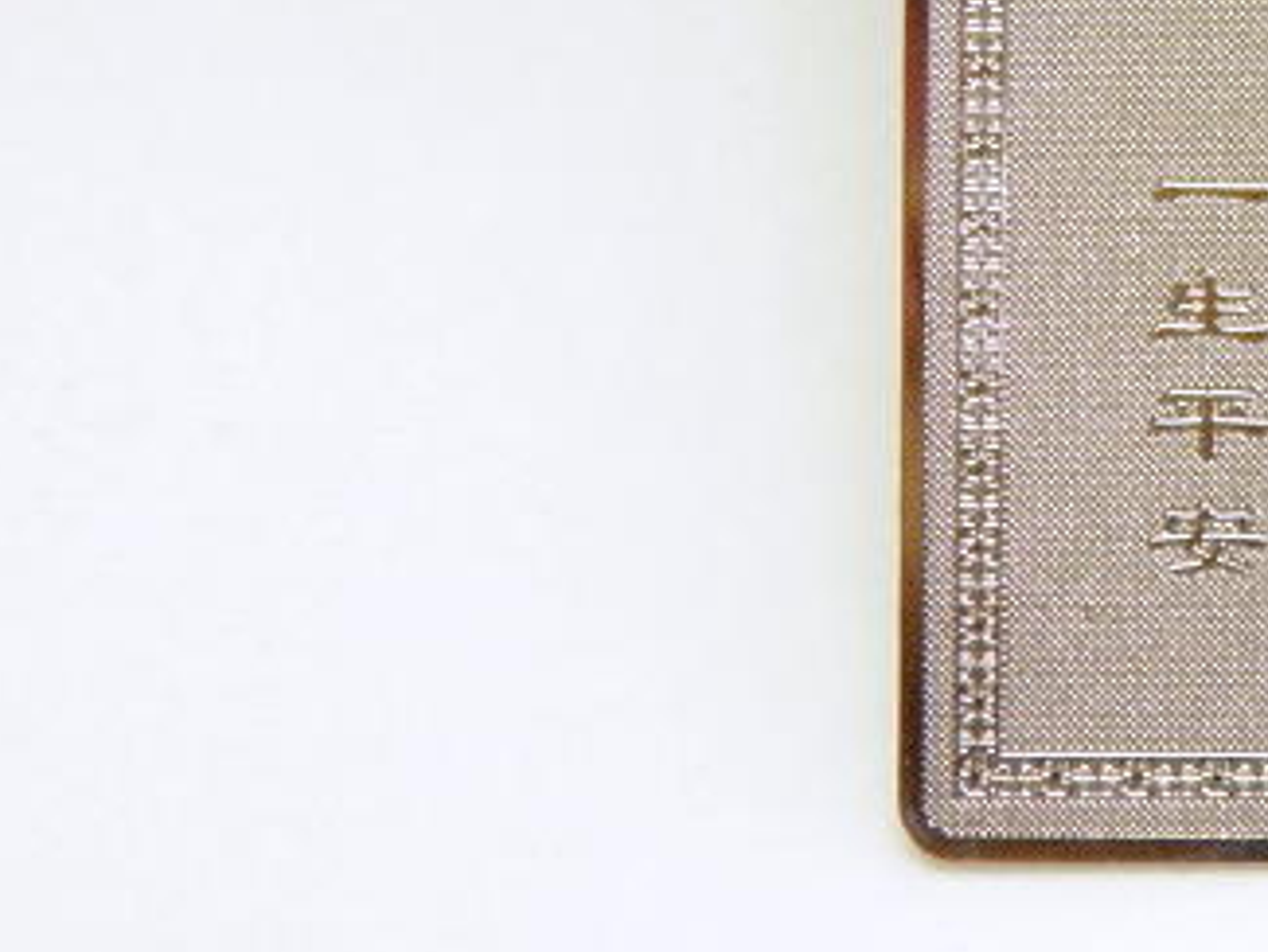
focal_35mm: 166
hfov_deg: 11.6
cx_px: 1678
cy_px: -310
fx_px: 6083
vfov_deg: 8.8
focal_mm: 8.9
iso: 80
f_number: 3.5
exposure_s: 1/40
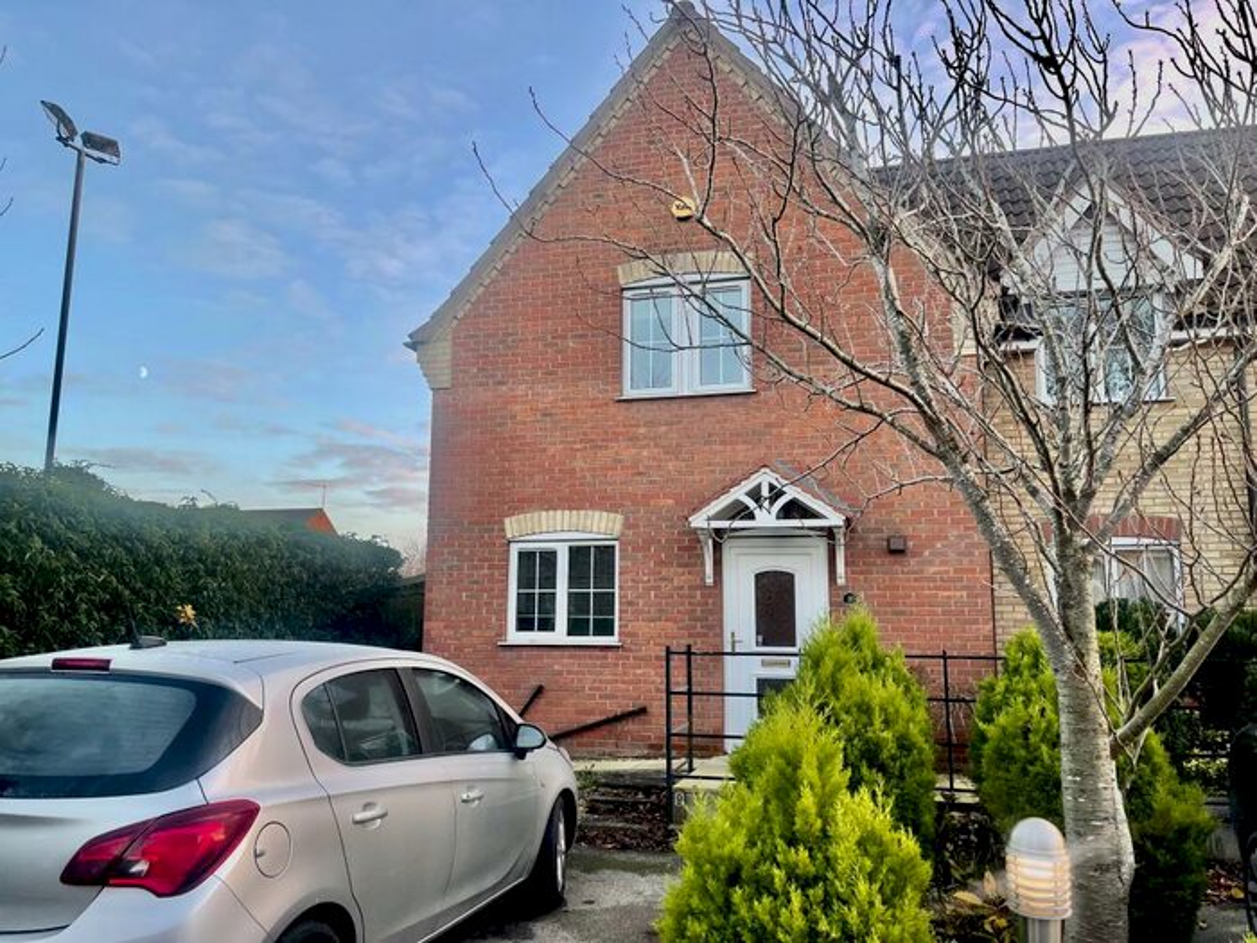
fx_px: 944
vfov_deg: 53.1
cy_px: 472
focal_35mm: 26
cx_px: 628
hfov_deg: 67.3
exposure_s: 1/278
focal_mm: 5.1
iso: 32
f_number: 1.6
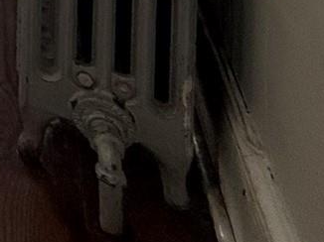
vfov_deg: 11.1
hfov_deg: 13.4
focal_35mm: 88
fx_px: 823
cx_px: -525
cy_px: -473
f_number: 2.2
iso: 64
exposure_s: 1/99
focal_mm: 2.22
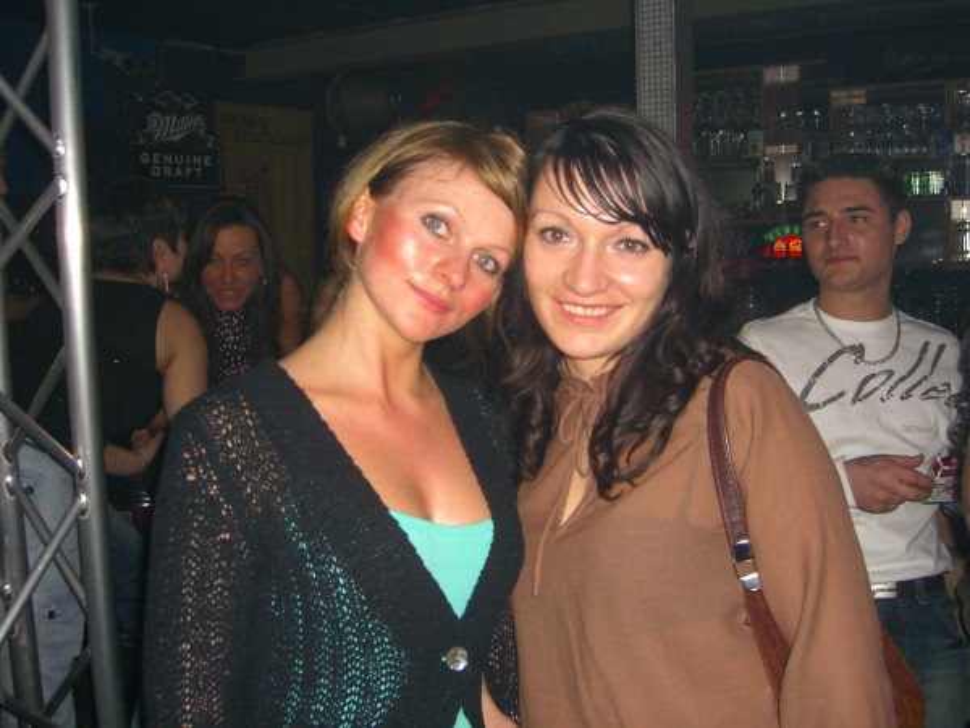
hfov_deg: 49.0
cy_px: 364
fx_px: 1065
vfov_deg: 37.7
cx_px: 485
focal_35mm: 38
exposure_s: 1/60
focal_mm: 7.9
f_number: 2.8
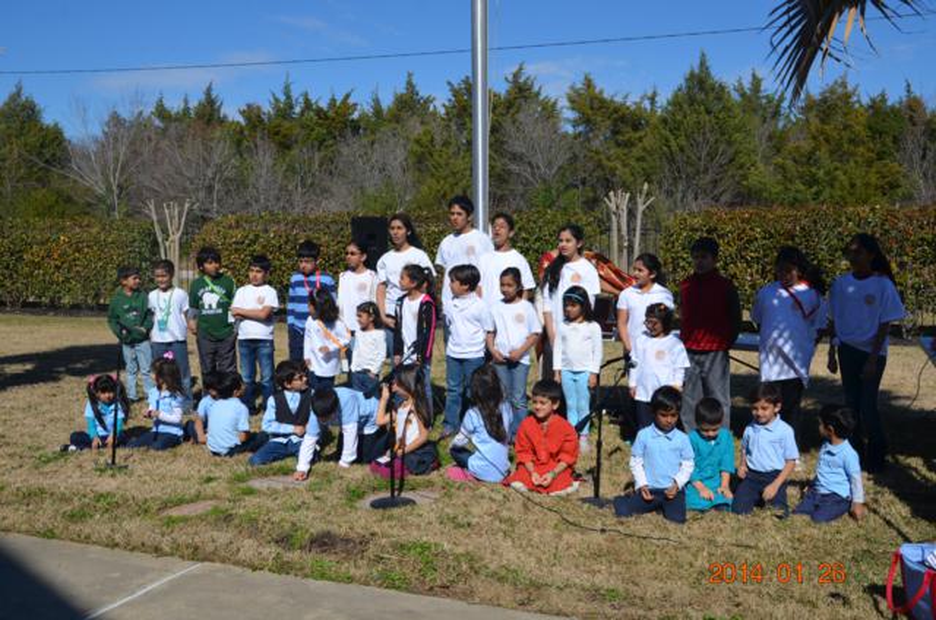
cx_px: 468
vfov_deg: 36.7
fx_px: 934
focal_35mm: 36
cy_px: 310
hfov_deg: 53.2
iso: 100
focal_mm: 24
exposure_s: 1/320
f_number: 9
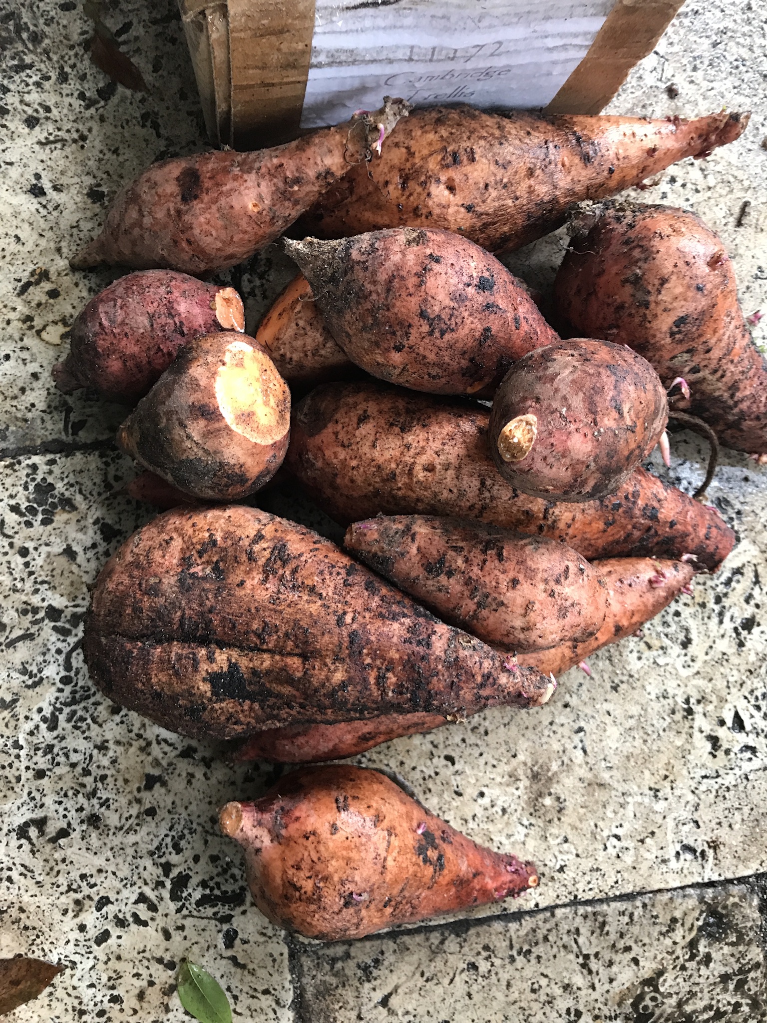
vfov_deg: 63.4
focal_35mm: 28
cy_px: 512
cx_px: 384
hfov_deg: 49.7
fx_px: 827
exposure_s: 1/15
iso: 40
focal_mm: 3.99
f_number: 1.8
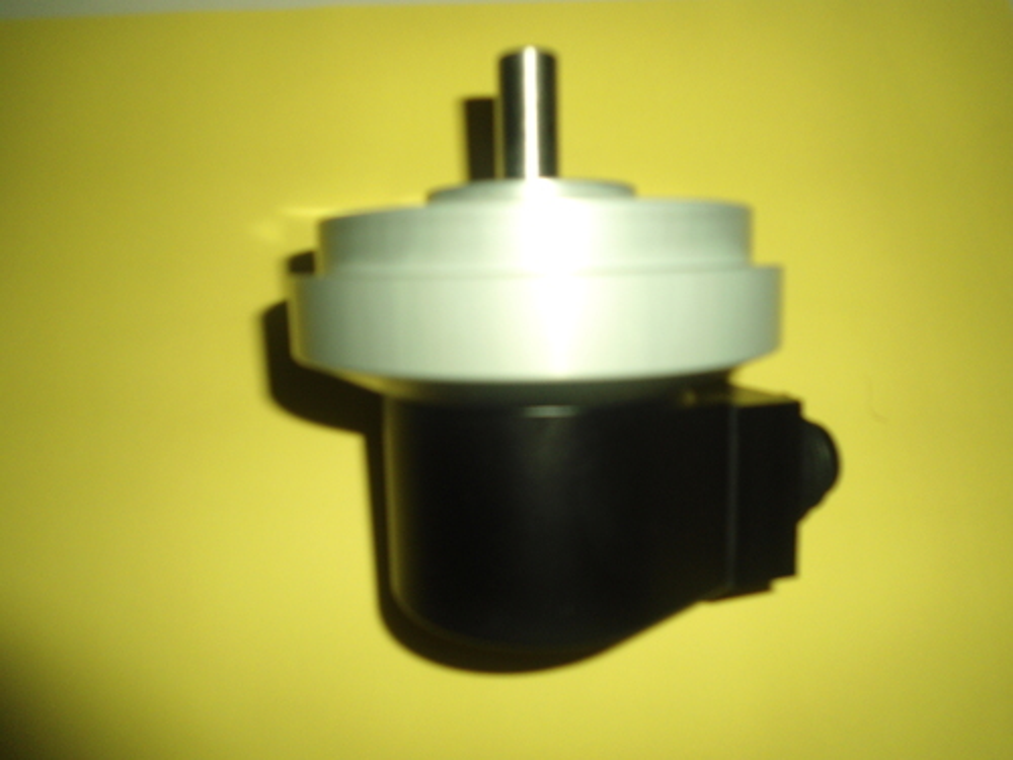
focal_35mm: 26
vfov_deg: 53.1
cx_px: 506
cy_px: 380
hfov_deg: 67.3
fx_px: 761
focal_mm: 4.7
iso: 80
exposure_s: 1/30
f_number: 8
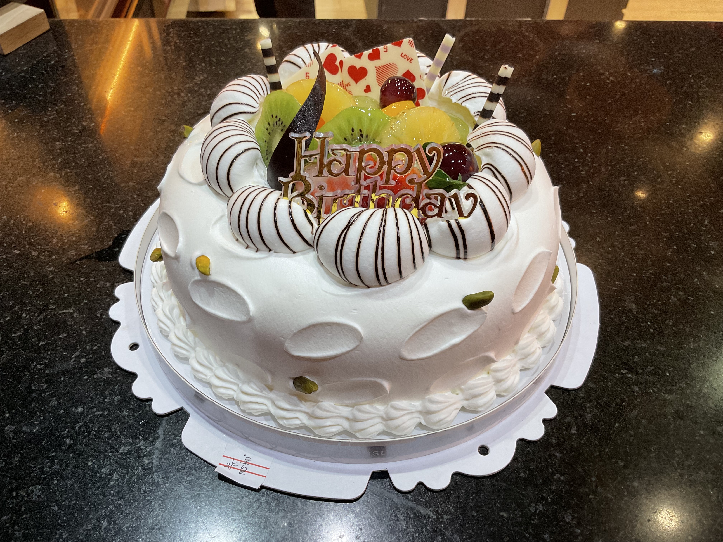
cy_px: 271
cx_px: 362
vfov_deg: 48.2
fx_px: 606
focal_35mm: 29
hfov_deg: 61.7
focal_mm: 3
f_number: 1.8
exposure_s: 1/60
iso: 80
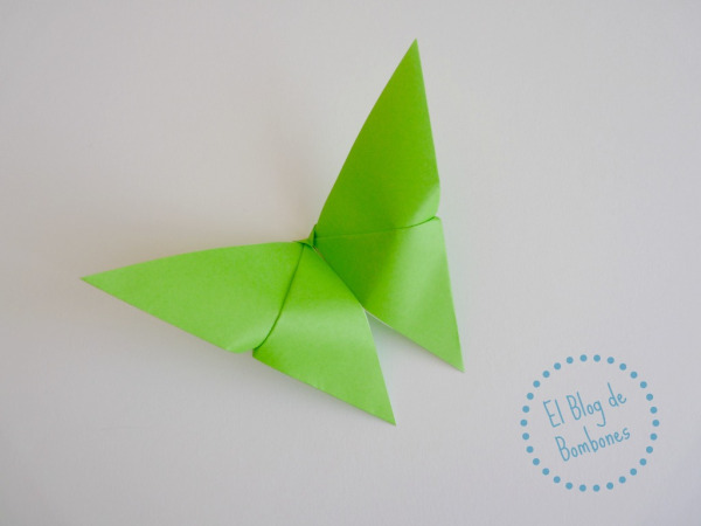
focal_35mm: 27
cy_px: 263
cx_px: 350
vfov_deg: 51.4
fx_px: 547
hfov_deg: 65.3
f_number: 2.8
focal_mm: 4.8
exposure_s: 1/60
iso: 100
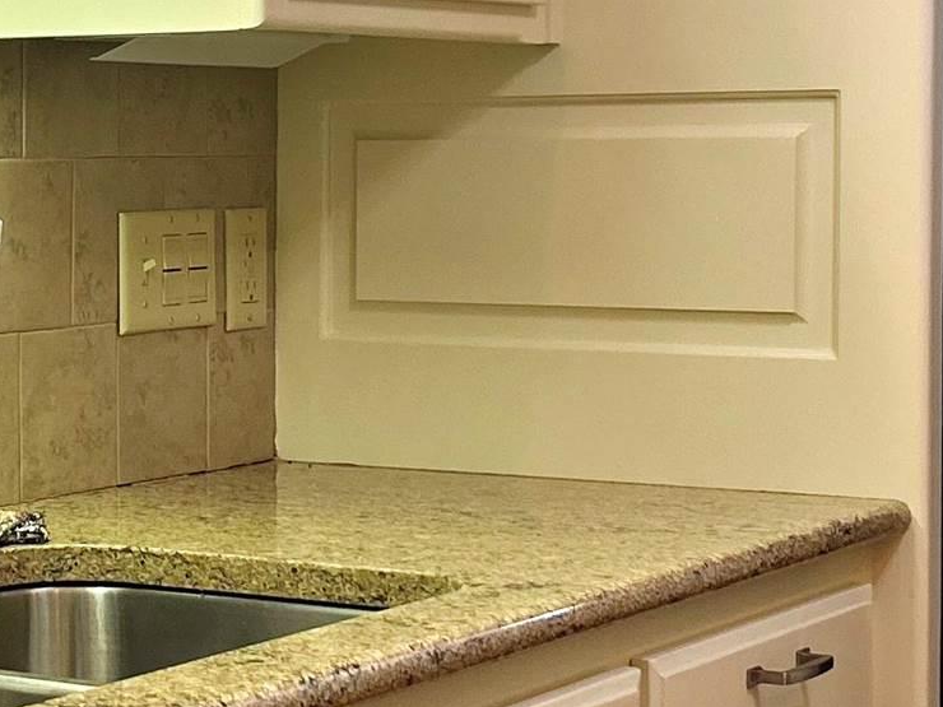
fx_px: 2942
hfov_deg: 17.9
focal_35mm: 108
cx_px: 54
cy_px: 262
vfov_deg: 13.7
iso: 125
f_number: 1.5
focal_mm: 5.7
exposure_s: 1/60
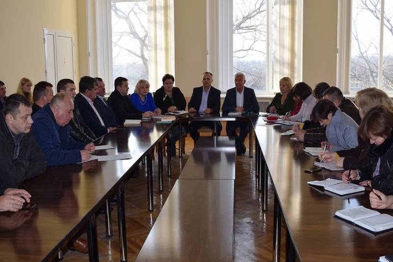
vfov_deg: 33.4
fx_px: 437
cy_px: 121
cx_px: 203
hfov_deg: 48.5
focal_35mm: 40
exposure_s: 1/125
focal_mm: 24
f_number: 5.6
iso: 180
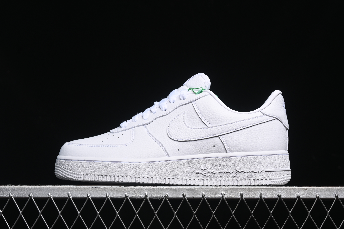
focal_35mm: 75
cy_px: 114
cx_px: 172
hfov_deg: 27.0
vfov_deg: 18.2
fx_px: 717
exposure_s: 1/80
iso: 160
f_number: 7.1
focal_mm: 50
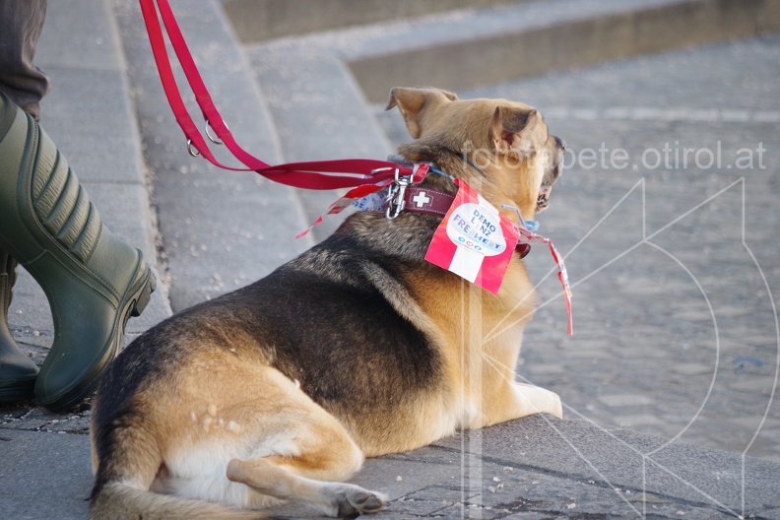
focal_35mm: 270
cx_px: 390
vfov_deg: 5.1
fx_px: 5850
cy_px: 260
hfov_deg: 7.6
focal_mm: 180
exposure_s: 1/400
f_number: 5.6
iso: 800
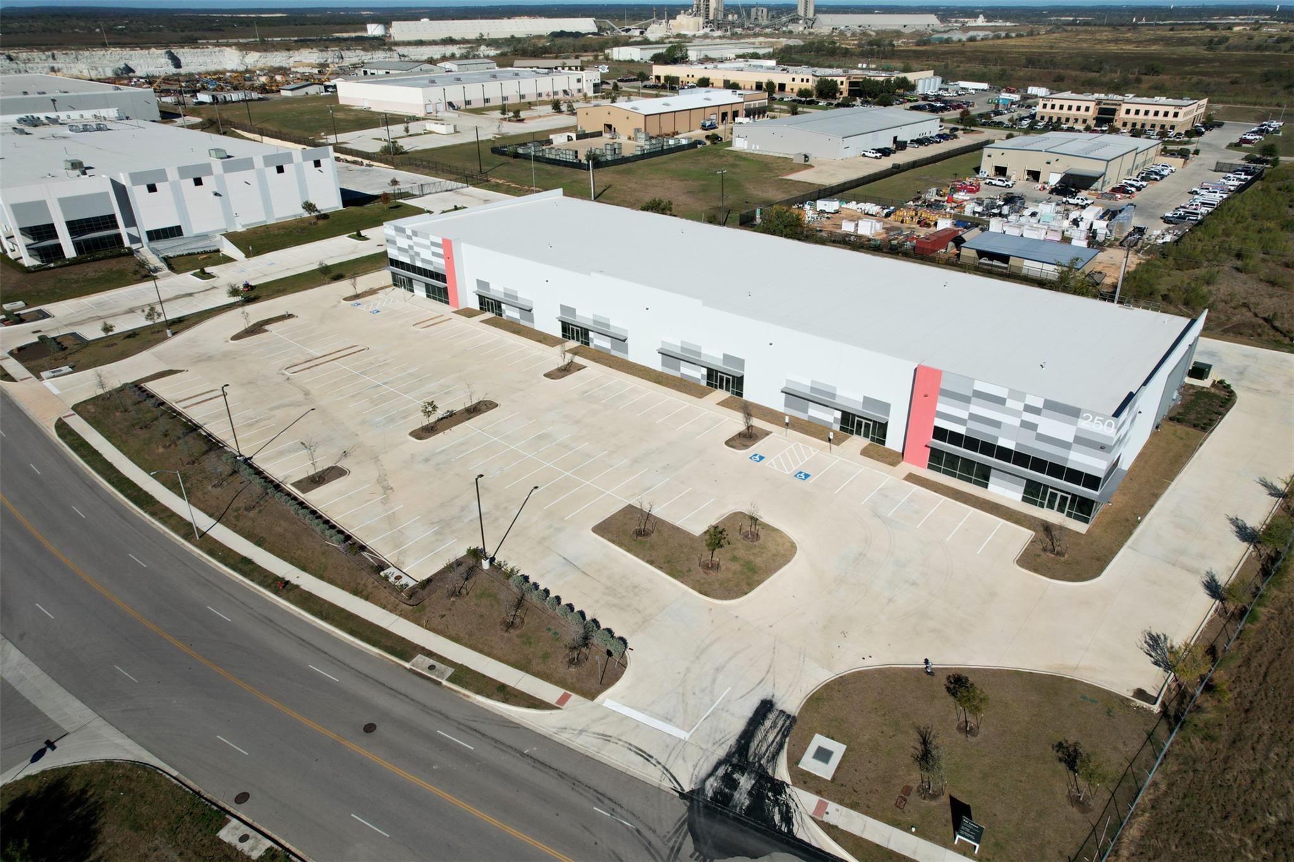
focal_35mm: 22
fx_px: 791
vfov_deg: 57.2
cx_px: 647
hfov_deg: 78.6
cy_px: 431
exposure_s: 1/4000
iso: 110
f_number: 2.8
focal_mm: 8.4
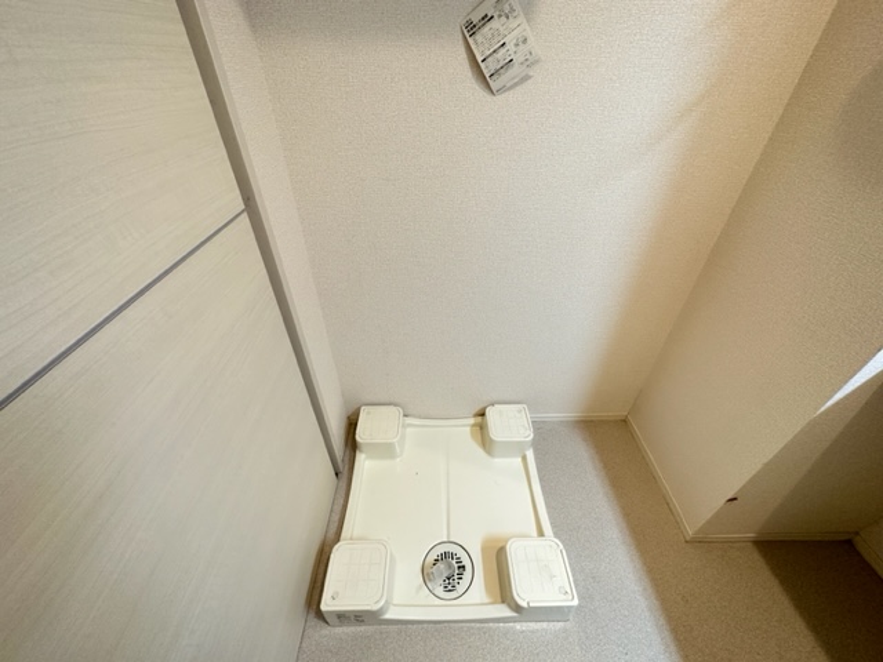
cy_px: 331
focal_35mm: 14
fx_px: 357
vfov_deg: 85.7
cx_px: 442
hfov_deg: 102.1
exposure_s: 1/60
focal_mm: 2.22
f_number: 2.2
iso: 200
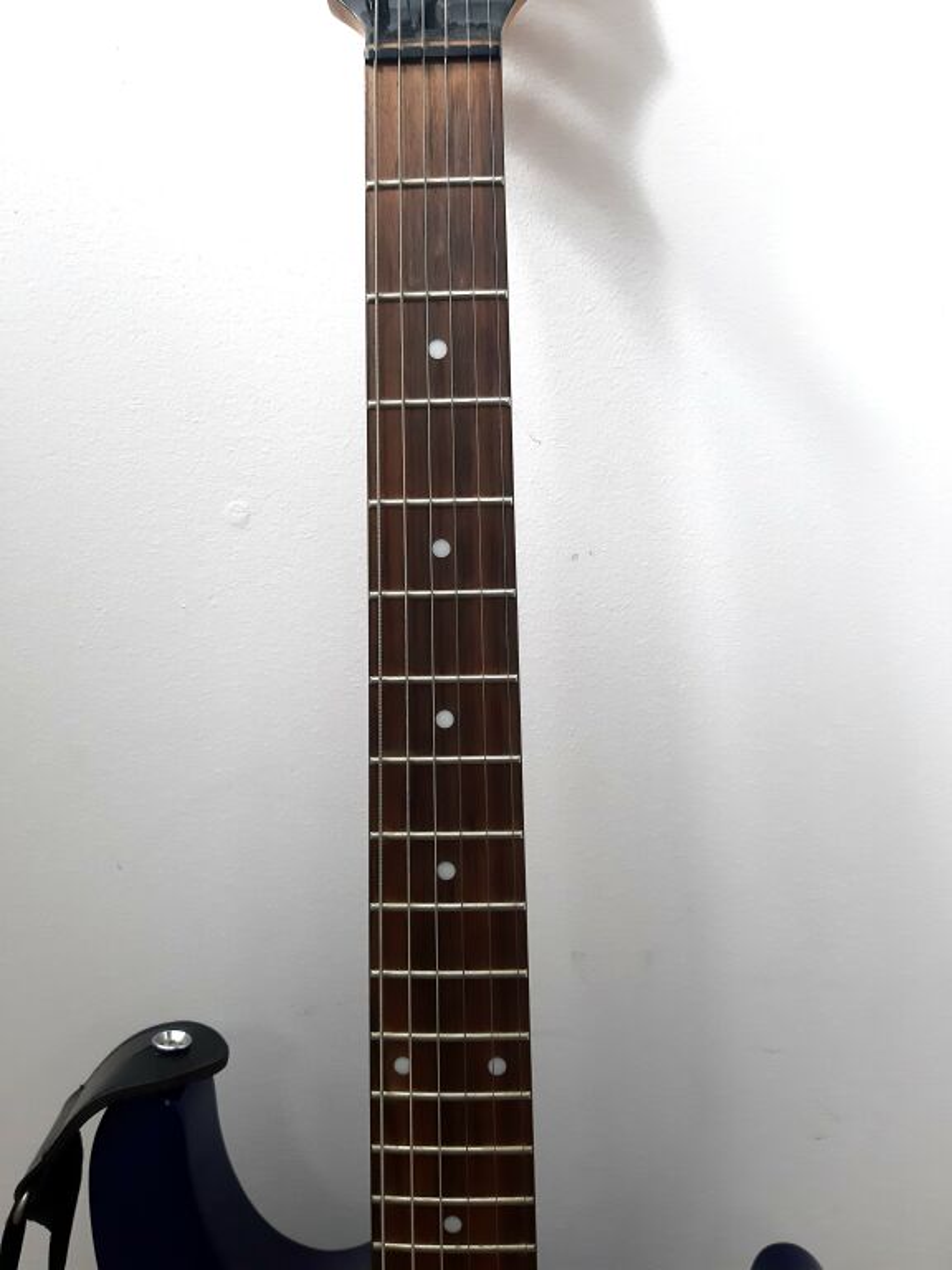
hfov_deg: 51.4
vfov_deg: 65.3
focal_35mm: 27
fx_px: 990
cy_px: 635
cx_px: 476
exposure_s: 1/50
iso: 125
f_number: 1.7
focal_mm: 3.93
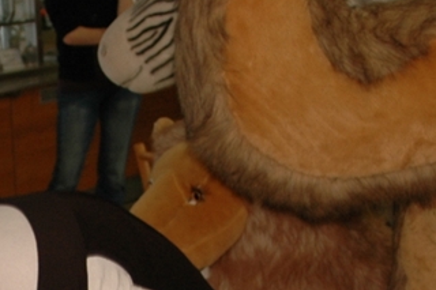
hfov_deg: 14.9
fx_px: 1634
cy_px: 374
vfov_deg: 10.0
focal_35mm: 135
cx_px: -3
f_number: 4
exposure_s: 1/60
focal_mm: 18
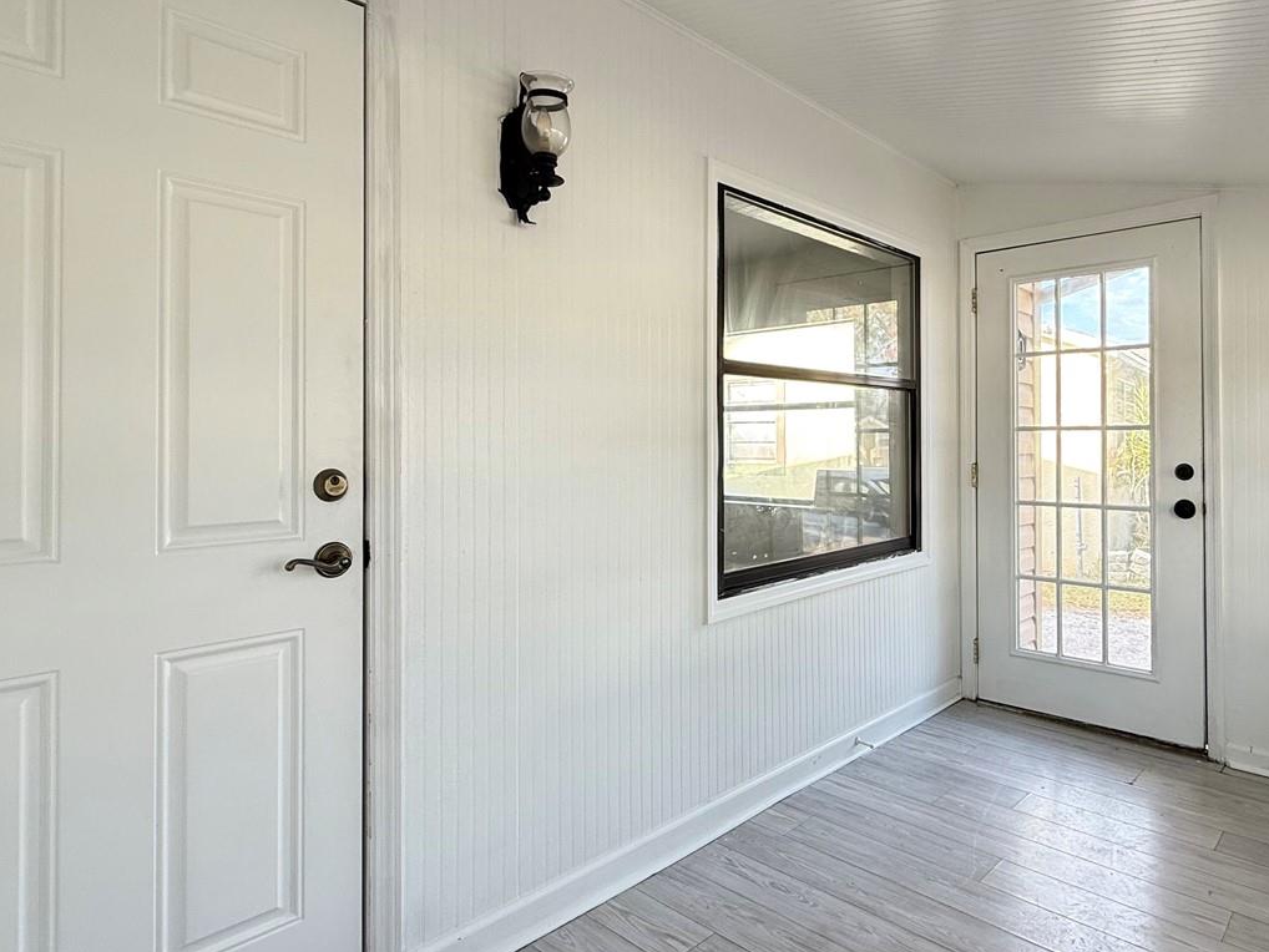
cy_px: 427
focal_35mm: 22
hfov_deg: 75.6
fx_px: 807
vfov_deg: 61.0
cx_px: 757
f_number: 2.2
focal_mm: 2.22
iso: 80
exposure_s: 1/99
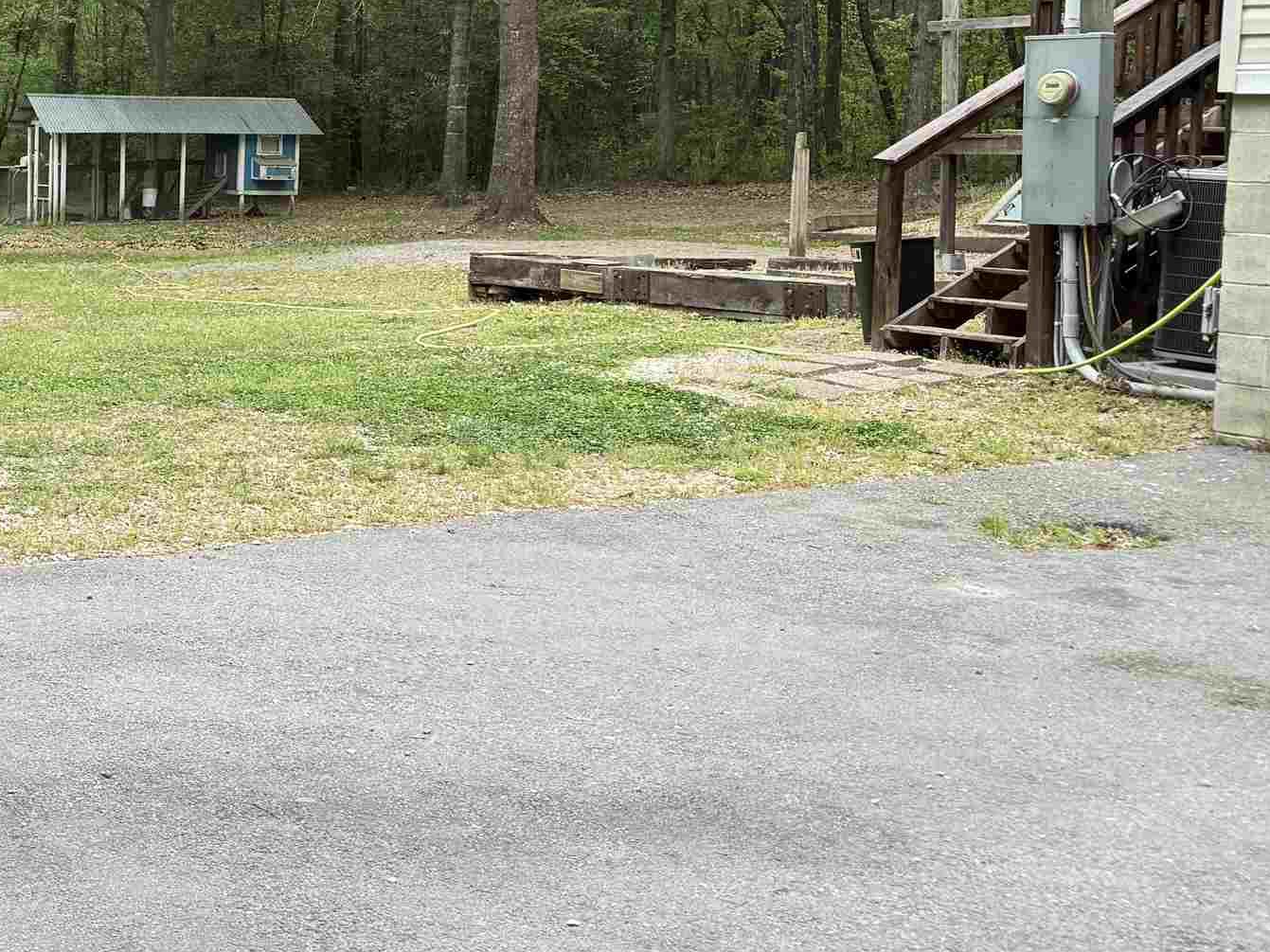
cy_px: 241
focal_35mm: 55
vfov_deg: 26.2
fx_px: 2017
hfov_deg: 31.2
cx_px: -114
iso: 100
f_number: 1.78
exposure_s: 1/849
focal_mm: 6.76
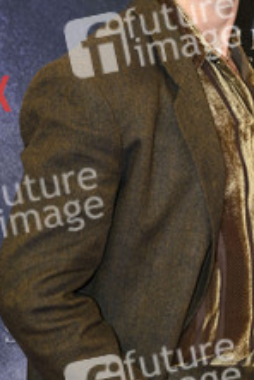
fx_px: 1524
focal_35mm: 144
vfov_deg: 14.2
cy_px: 123
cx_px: 203
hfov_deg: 9.5
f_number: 5.6
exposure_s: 1/160
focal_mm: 80
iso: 640
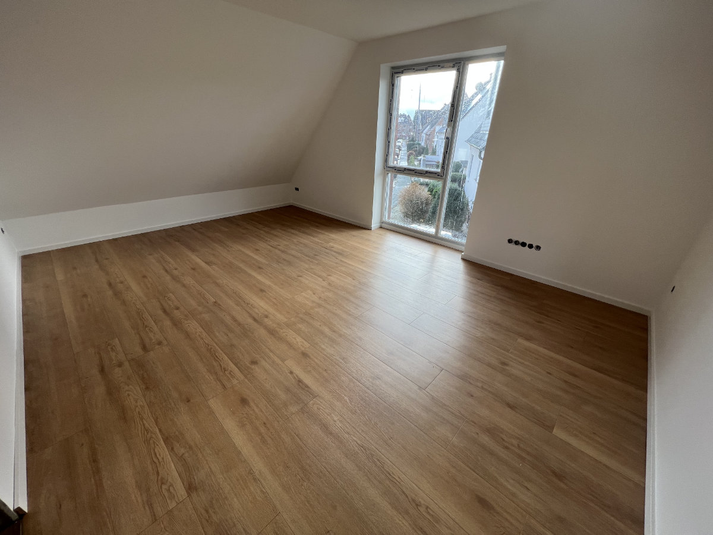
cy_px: 268
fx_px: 268
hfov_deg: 106.2
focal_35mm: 13
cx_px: 356
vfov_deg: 89.9
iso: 40
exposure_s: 1/122
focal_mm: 1.6
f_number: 1.8
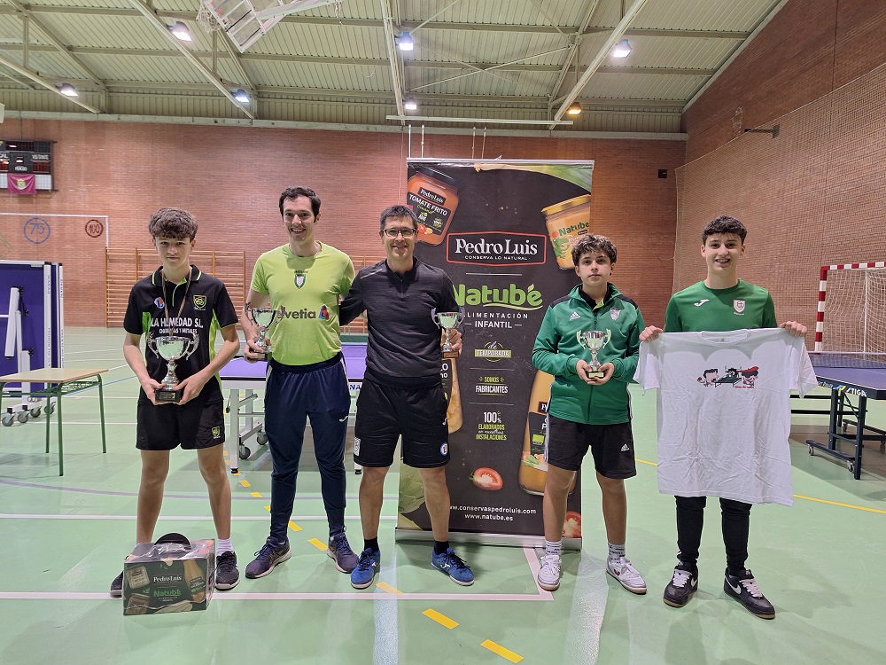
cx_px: 443
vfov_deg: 58.9
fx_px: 589
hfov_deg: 73.9
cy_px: 332
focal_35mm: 23
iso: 160
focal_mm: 5.54
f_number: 1.8
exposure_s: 1/40
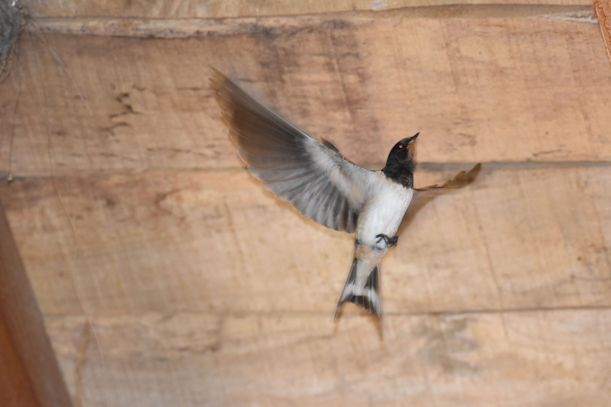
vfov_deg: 2.7
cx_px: 306
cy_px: 204
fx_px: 8655
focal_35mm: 510
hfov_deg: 4.0
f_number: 5.6
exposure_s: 1/250
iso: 2800
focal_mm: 340
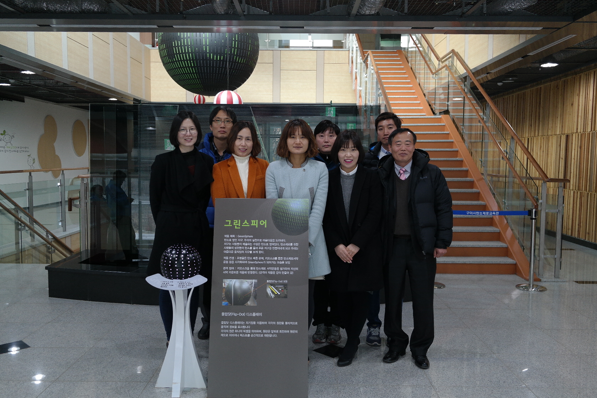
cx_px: 297
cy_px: 203
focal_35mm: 31
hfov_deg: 60.3
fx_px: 514
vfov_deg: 42.3
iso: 400
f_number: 3.5
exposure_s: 1/40
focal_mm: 20
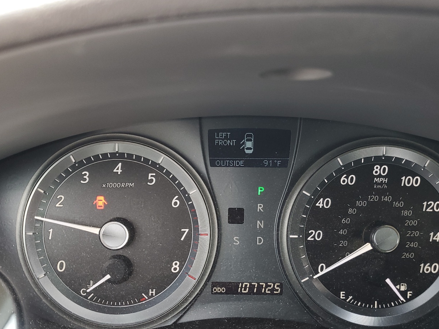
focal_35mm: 34
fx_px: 431
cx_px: 215
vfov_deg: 41.5
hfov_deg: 54.0
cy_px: 206
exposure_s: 1/120
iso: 75
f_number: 1.5
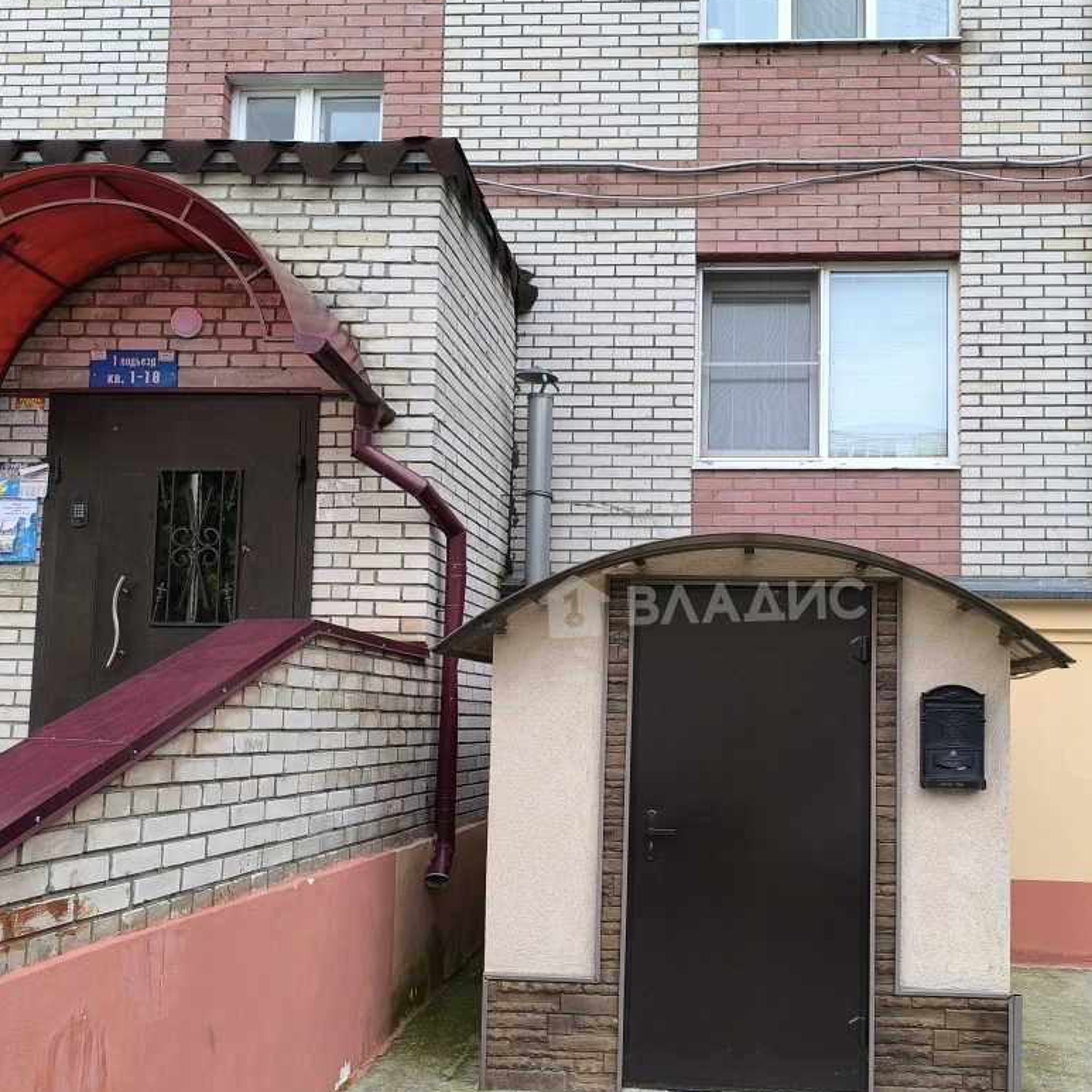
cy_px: 600
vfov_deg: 49.7
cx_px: 704
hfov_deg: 49.1
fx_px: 1178
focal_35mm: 33
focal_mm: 6.14
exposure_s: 1/186
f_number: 1.65
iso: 50
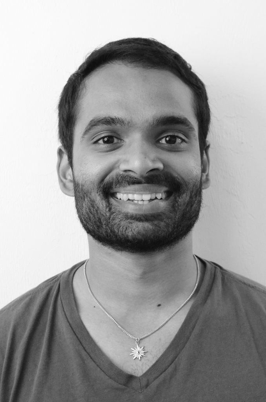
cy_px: 201
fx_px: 919
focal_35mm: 82
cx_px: 133
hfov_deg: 16.5
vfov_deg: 24.7
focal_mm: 55
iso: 6400
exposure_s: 1/60
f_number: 8
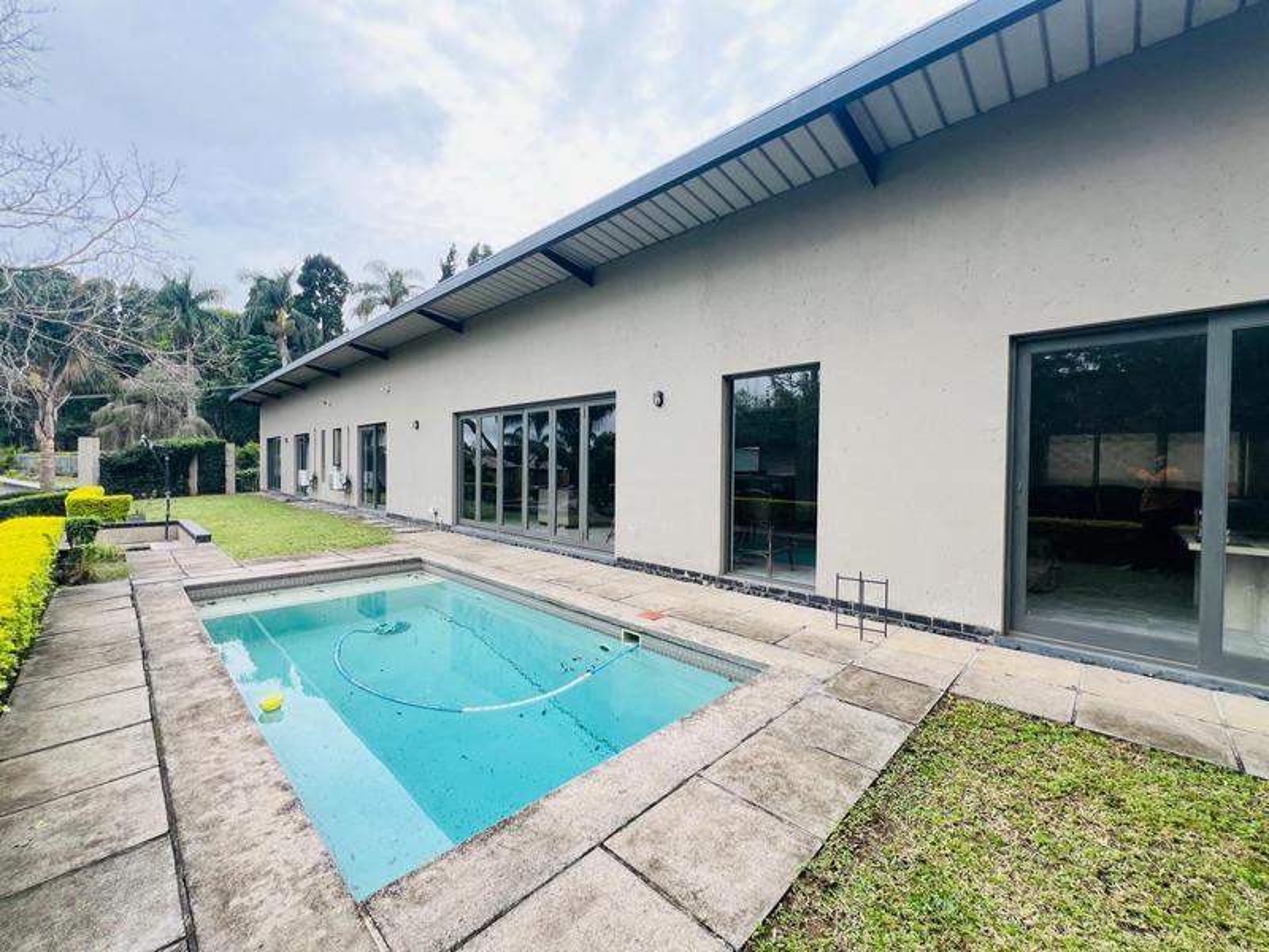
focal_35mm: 13
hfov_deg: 106.2
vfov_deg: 89.9
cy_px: 476
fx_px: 477
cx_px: 634
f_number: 1.8
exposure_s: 1/234
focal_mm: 1.57
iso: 32
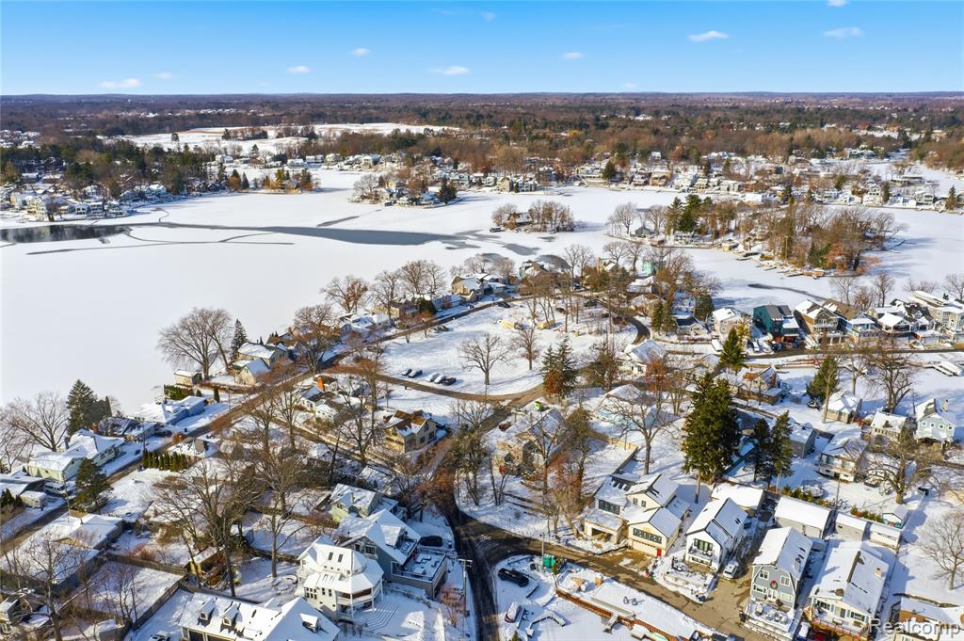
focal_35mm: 28
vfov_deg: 46.3
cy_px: 320
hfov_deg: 65.5
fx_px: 749
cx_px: 482
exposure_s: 1/320
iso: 100
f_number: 9
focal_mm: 10.3
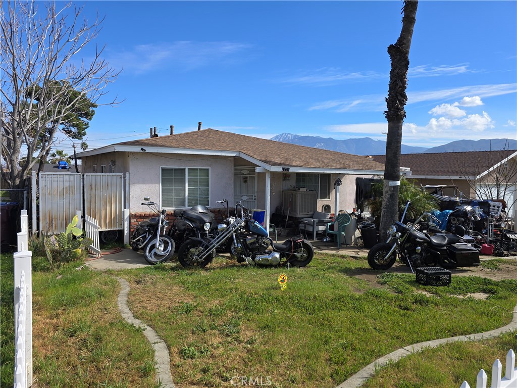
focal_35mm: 23
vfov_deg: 58.9
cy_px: 194
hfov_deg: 73.9
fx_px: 344
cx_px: 258
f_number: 1.7
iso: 12
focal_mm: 6.3
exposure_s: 1/803
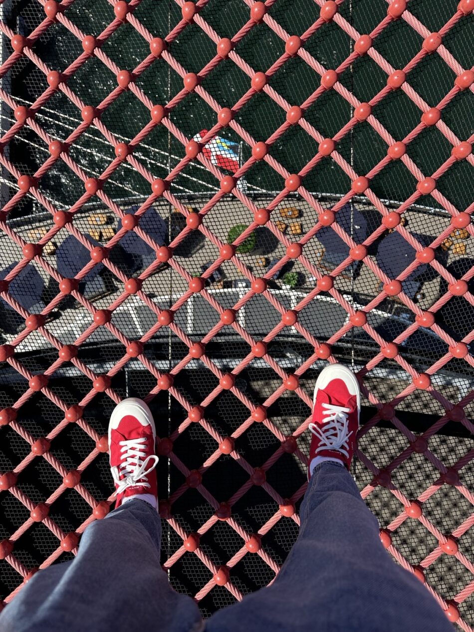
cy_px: 316
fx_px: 438
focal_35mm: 24
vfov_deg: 71.6
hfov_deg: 56.8
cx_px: 237
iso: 80
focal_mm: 6.86
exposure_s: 1/2967
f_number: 1.78
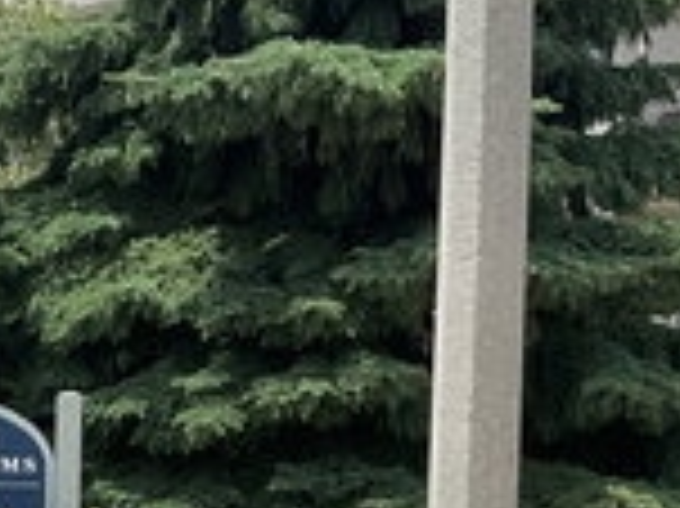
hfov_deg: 22.7
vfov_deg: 17.2
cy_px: 598
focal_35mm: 82
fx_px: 1610
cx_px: -34
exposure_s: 1/1912
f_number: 1.8
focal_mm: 3
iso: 16
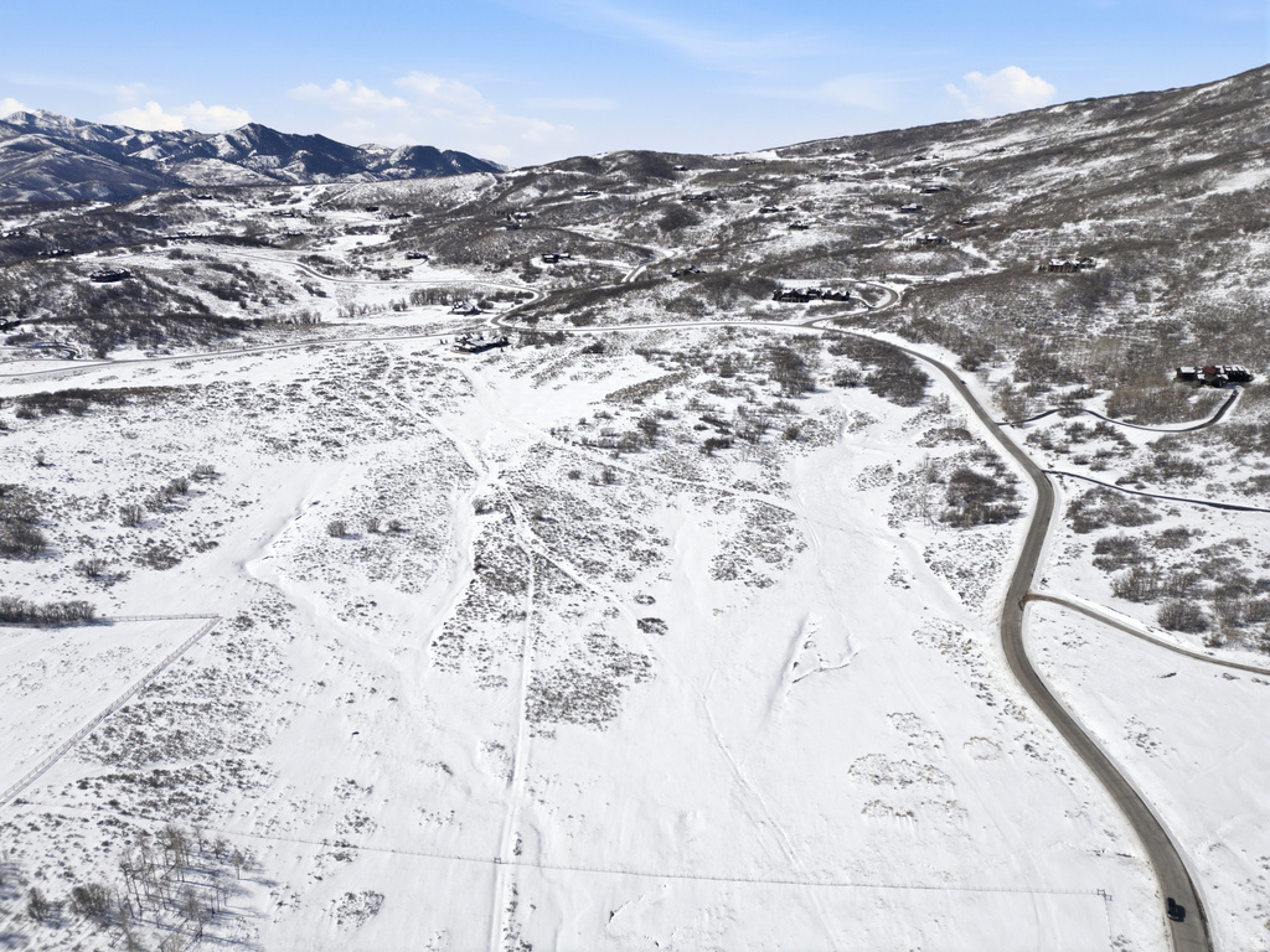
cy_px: 476
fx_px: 881
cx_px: 635
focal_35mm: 24
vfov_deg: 56.8
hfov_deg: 71.6
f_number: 1.7
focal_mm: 6.7
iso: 110
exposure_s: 1/8000
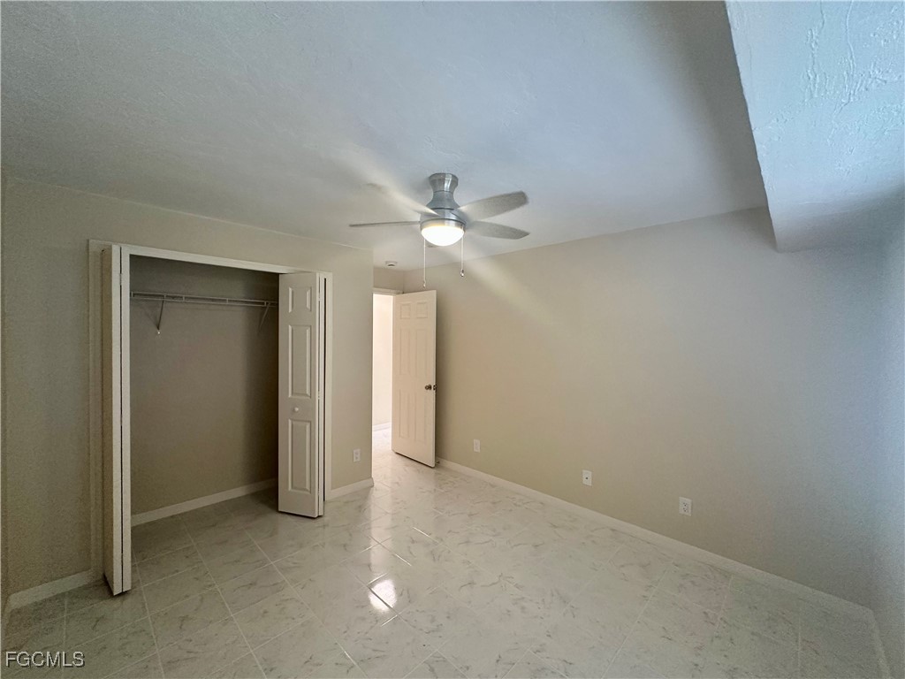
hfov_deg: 102.1
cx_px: 452
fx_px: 366
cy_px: 340
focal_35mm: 14
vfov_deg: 85.7
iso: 250
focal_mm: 2.22
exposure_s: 1/120
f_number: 2.2
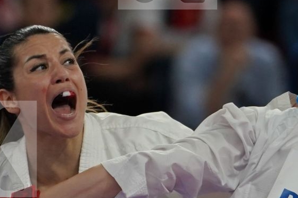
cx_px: 168
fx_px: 7985
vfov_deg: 1.4
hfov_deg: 2.1
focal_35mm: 965
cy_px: 149
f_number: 2.8
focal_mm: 200
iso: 1250
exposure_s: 1/1000
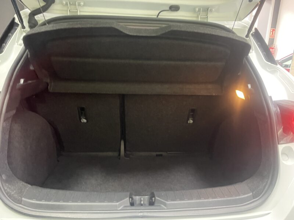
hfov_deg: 67.3
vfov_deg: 53.1
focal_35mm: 26
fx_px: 221
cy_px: 110
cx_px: 147
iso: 640
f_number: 1.6
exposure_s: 1/25
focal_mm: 4.2
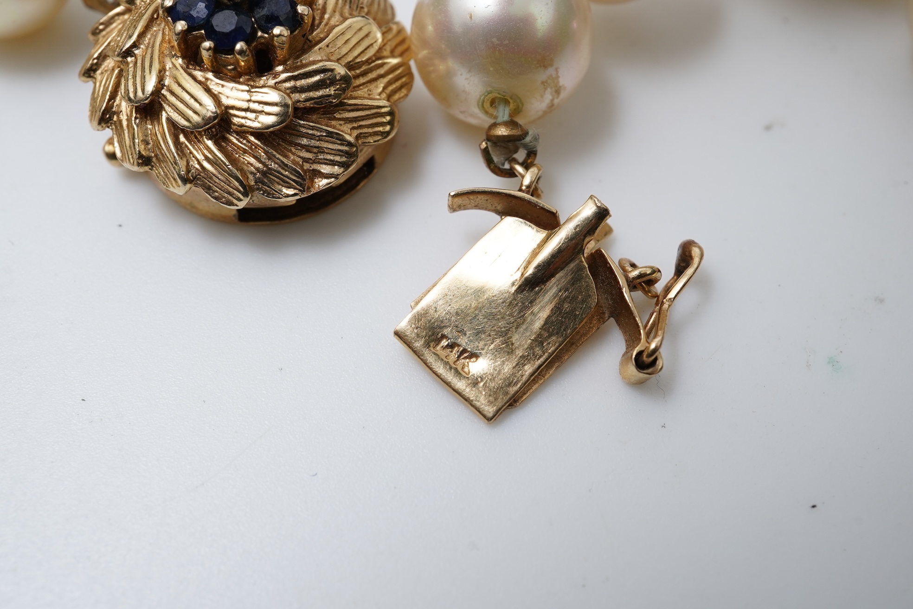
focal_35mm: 45
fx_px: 1141
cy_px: 304
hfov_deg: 43.6
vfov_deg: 29.9
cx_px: 456
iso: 400
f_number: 20
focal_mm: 30
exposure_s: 1/125
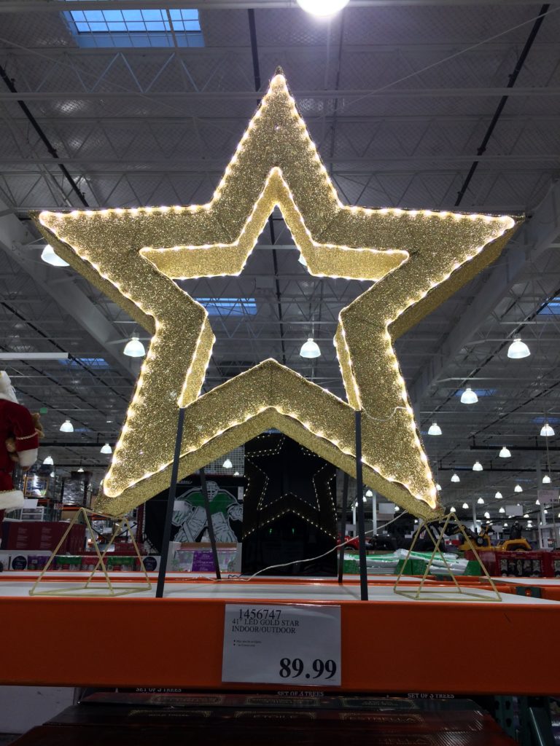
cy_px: 373
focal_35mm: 29
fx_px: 626
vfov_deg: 61.7
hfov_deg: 48.2
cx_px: 280
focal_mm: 4.15
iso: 40
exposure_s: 1/50
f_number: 2.2
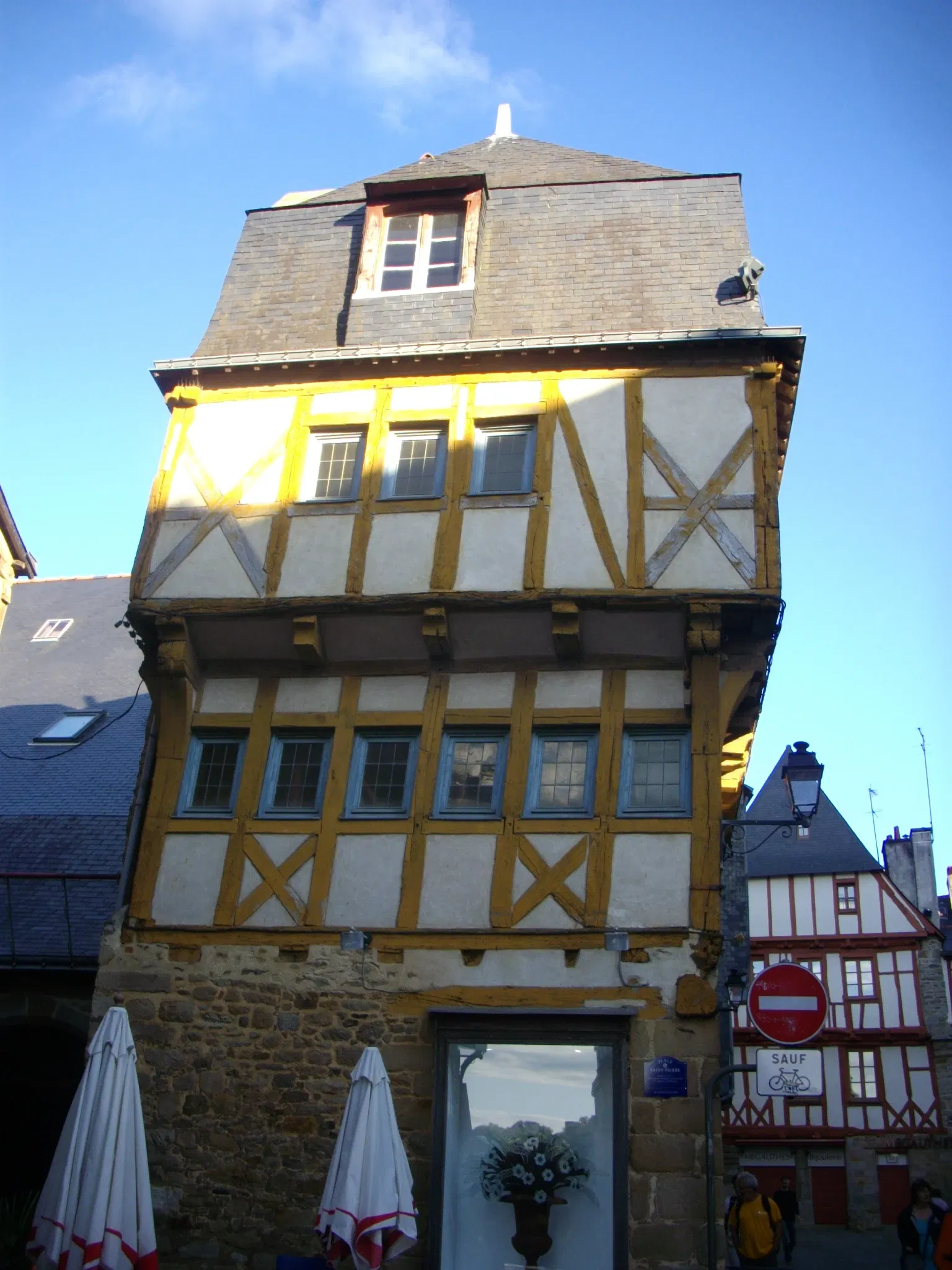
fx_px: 1357
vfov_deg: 50.1
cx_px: 476
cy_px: 635
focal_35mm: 37
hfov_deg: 38.7
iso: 100
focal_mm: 6.2
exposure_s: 1/320
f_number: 2.8
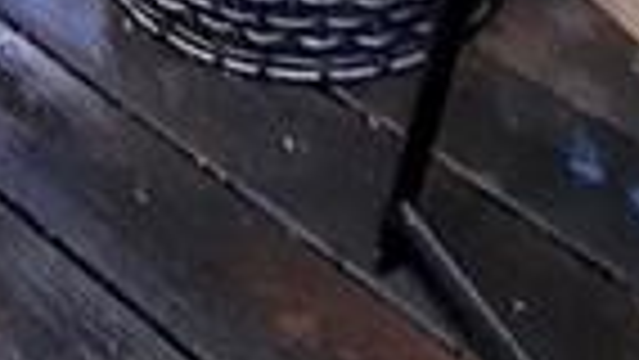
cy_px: -1179
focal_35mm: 102
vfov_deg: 7.4
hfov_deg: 20.7
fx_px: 1729
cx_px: 122
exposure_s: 1/40
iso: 200
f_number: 2.2
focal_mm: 1.74
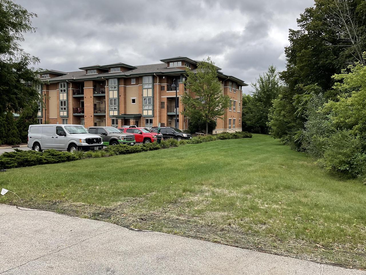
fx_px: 307
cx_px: 183
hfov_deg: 61.7
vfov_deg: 48.2
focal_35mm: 29
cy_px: 138
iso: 16
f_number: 1.8
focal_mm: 3
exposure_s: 1/1534
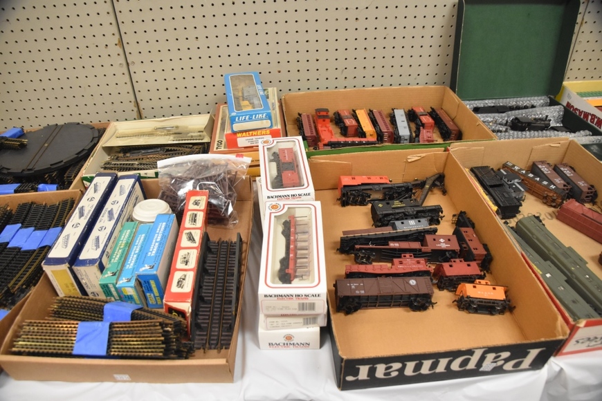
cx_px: 301
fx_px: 401
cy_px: 200
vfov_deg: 53.1
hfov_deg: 73.7
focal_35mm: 24
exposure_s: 1/60
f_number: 4
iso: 2800
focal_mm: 16
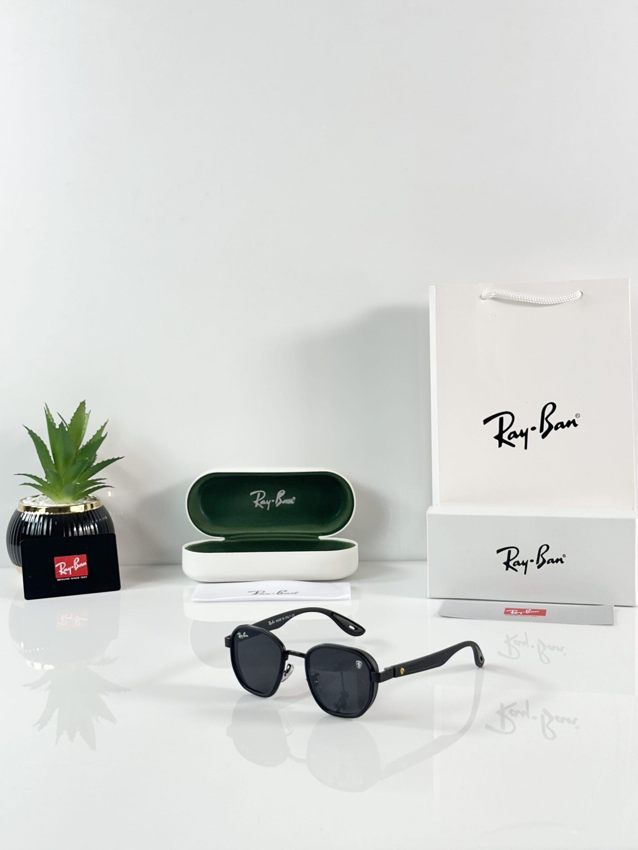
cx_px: 319
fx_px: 1180
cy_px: 425
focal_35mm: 48
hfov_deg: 30.3
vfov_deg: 39.7
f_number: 1.78
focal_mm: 6.86
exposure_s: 1/100
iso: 64
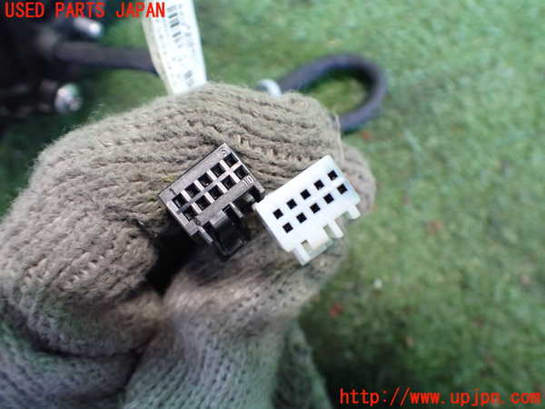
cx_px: 272
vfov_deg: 46.8
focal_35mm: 30
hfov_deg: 60.0
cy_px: 204
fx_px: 472
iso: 800
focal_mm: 5.4
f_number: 2.3
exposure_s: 1/40
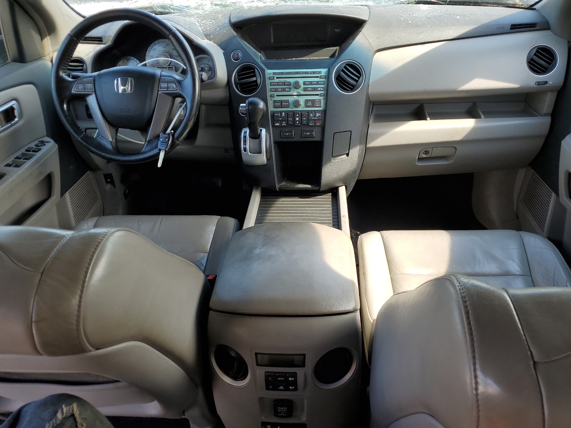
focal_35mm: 26
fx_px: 429
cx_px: 286
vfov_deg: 53.1
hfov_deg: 67.3
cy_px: 214
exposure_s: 1/270
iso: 50
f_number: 1.5
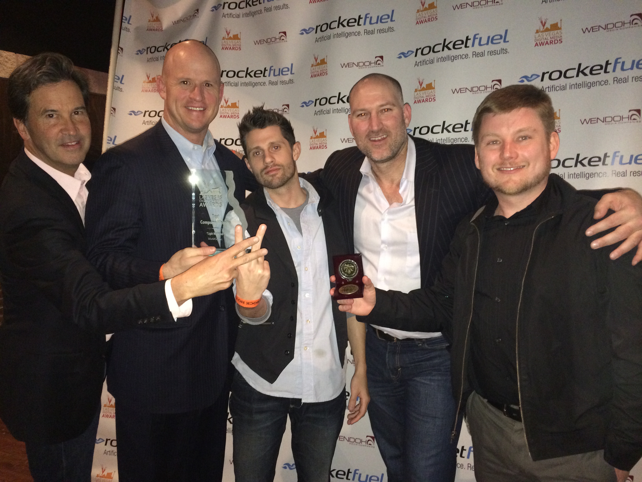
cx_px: 321
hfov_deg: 60.0
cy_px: 241
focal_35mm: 30
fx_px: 556
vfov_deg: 46.8
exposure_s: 1/16
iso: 400
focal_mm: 4.12
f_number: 2.2
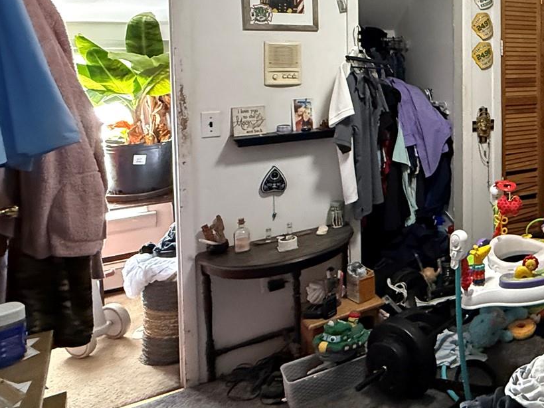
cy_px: 78
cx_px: 572
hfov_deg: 43.2
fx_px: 550
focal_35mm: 35
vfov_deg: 39.0
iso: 800
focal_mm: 2.22
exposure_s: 1/60
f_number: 2.2
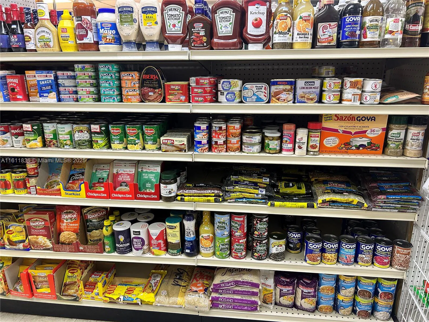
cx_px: 214
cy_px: 161
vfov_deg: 53.1
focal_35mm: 26
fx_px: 322
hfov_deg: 67.3
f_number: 1.5
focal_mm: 5.7
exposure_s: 1/60
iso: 160
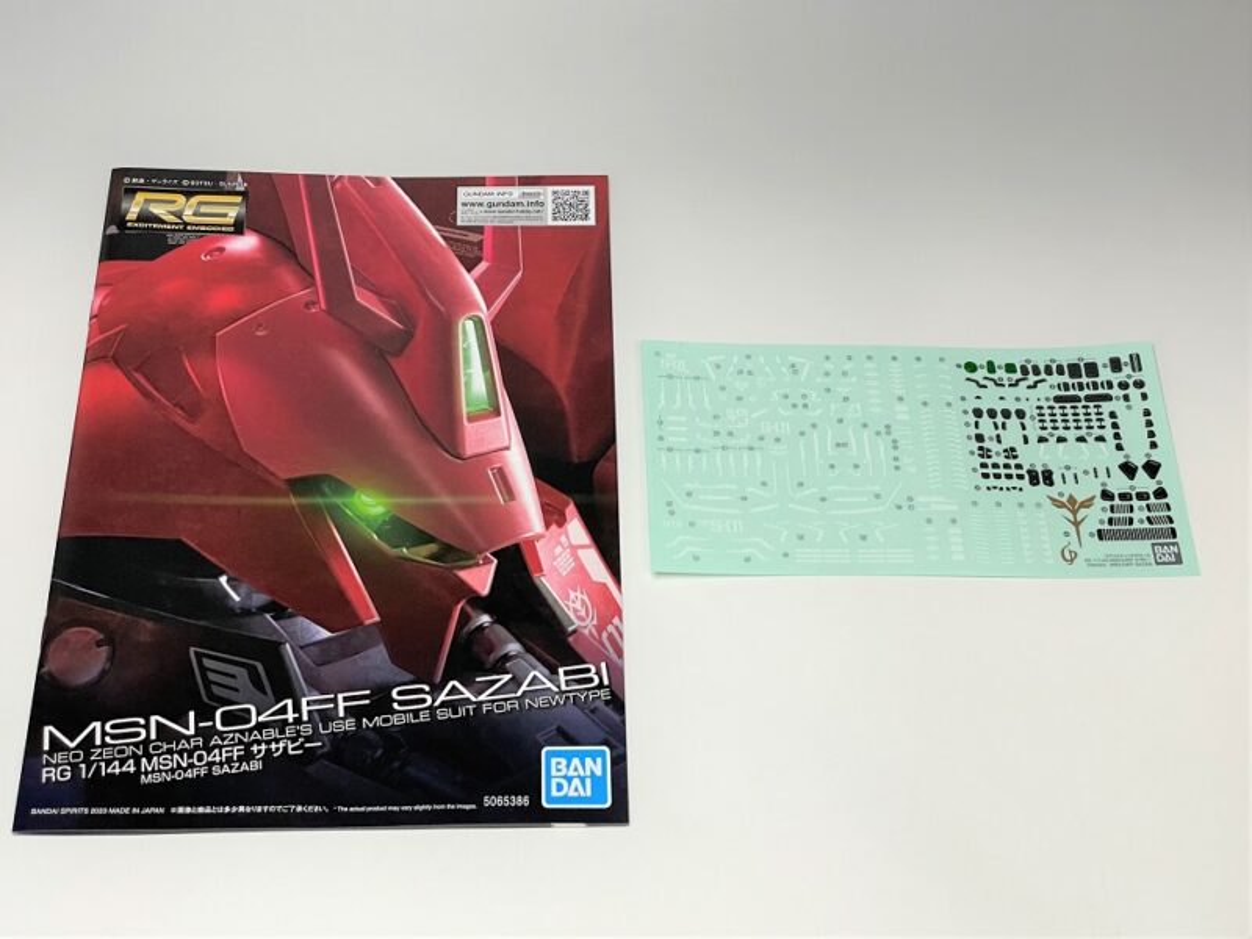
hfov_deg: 36.8
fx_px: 1881
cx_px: 626
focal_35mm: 52
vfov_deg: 28.0
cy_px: 470
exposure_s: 1/60
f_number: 2
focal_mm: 6
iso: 125
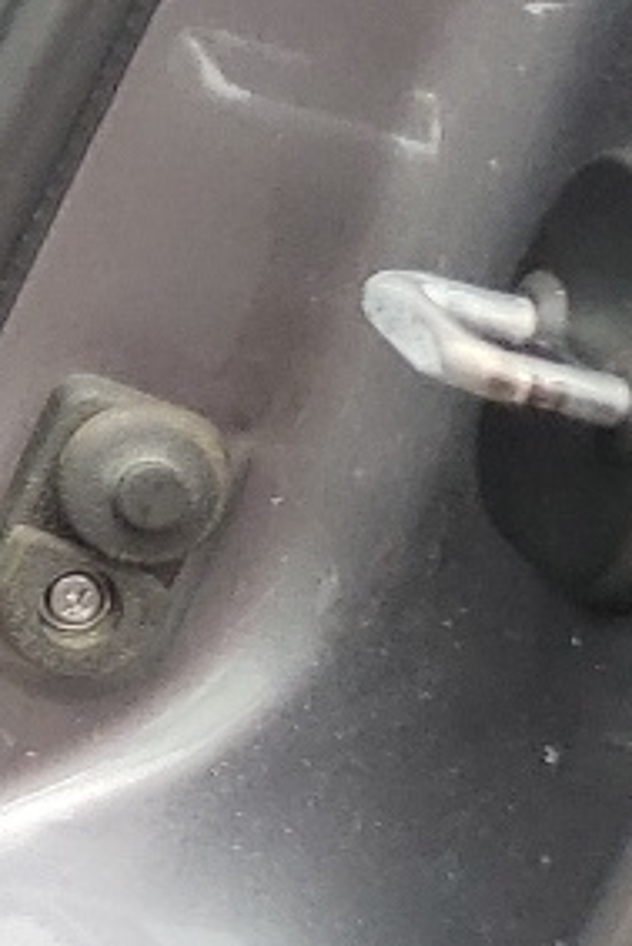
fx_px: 4024
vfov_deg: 12.9
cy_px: -368
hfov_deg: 7.1
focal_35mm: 153
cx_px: -1779
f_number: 1.5
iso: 50
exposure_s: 1/370
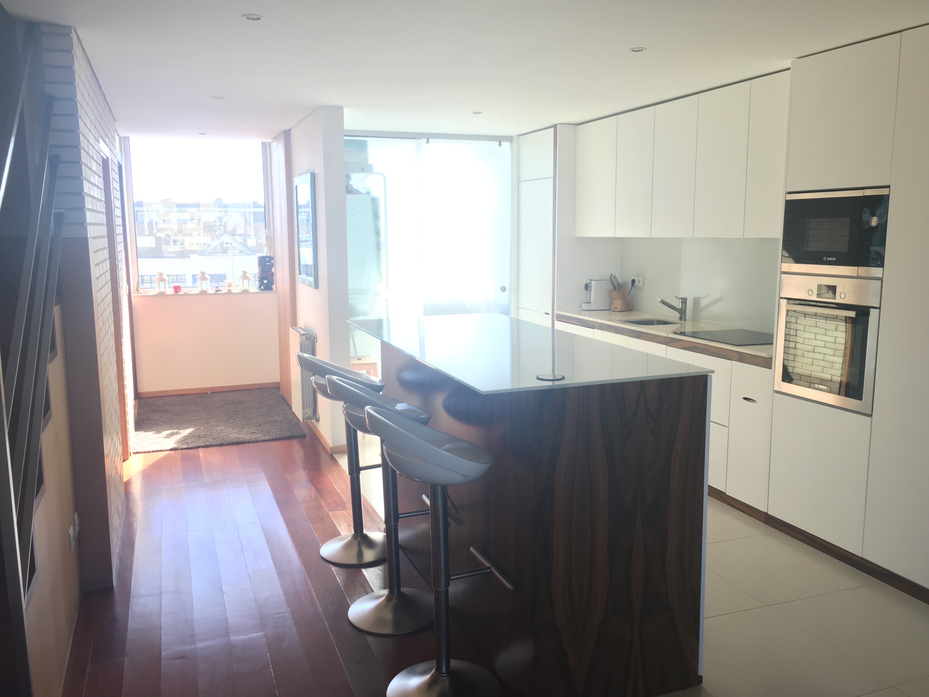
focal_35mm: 29
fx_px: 778
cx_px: 464
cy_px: 348
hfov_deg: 61.7
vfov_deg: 48.2
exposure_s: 1/100
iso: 40
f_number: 2.2
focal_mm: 4.15
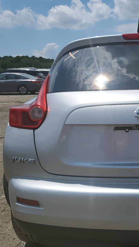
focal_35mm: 38
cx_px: 132
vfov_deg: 52.8
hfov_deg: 29.5
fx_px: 249
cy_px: 124
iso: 50
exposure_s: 1/10000
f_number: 1.5
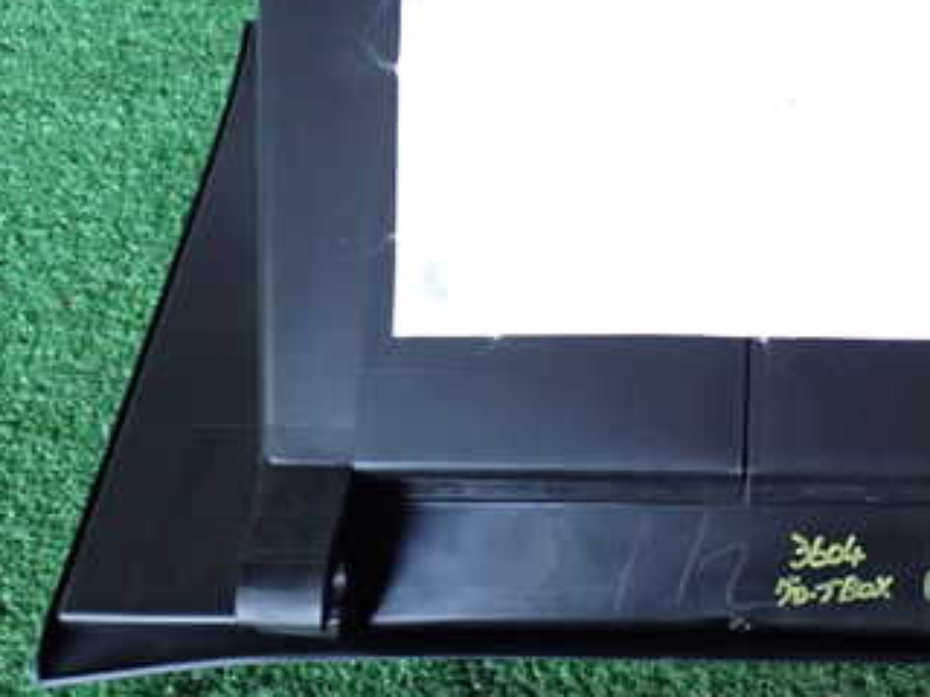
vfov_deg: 24.3
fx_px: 1612
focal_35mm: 60
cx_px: 808
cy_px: 241
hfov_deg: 31.0
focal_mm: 5.79
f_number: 2.4
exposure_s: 1/30
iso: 200
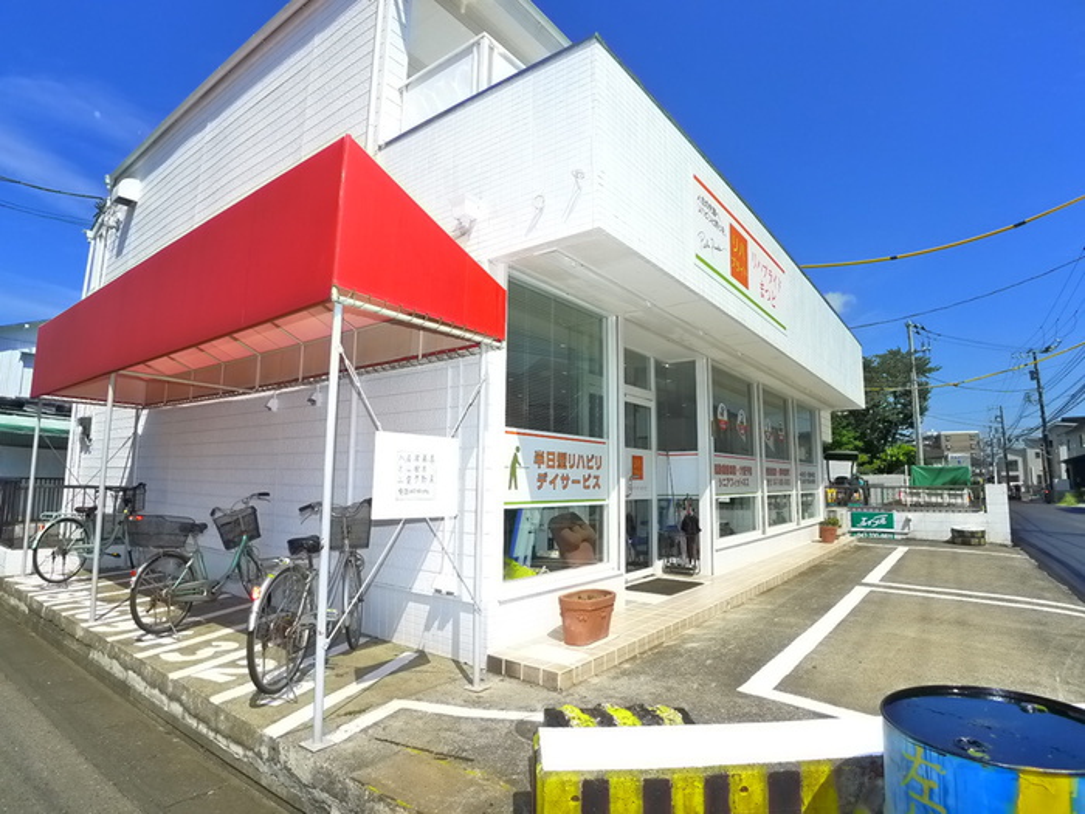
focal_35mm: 24
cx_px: 542
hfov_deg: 71.6
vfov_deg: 56.8
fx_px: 752
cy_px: 407
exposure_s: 1/800
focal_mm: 5.1
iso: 400
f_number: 4.5
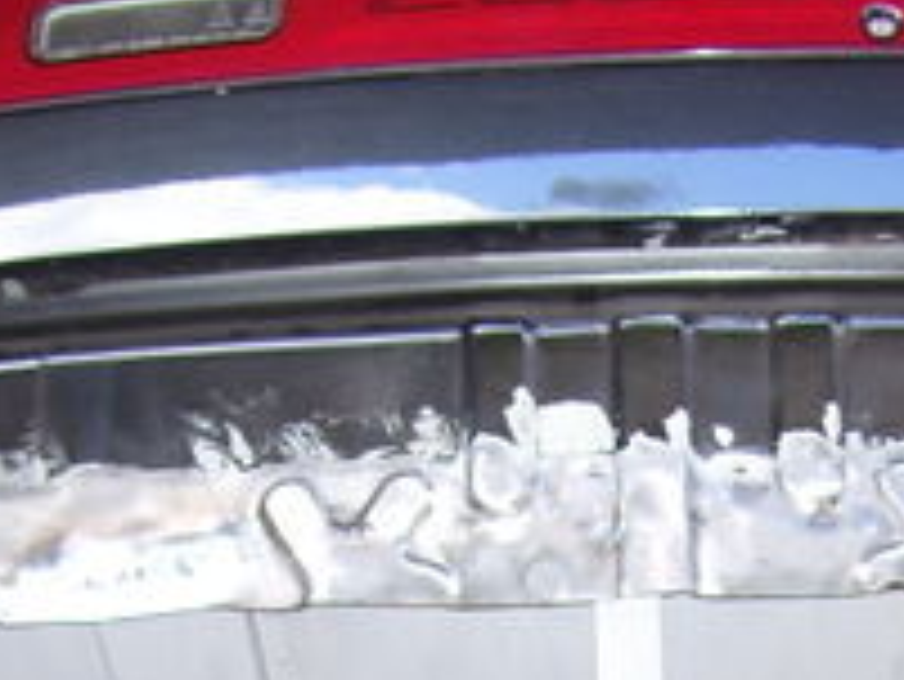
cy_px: 1031
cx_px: 625
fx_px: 3083
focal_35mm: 118
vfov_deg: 12.0
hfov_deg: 16.6
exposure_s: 1/60
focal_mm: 6
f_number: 2.7
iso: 80
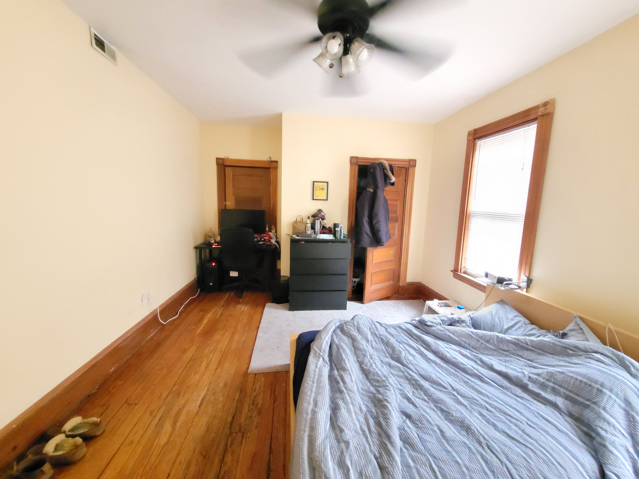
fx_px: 240
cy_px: 240
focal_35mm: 13
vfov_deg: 89.9
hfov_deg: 106.2
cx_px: 320
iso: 2000
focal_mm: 1.74
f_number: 2.2
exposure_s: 1/24
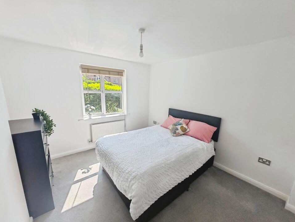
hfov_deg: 102.0
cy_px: 118
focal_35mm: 14
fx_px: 119
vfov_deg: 85.6
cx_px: 153
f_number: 2
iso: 80
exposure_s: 1/100
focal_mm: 1.82
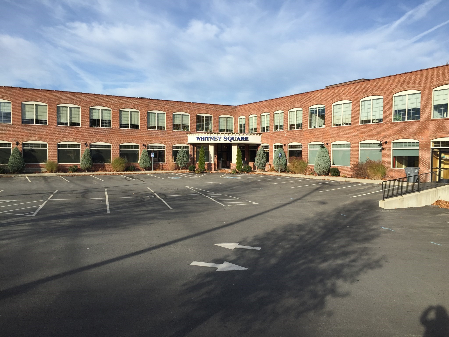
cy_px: 168
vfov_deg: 48.2
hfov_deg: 61.7
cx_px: 224
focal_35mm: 29
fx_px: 376
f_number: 2.2
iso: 32
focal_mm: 4.15
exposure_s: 1/1799
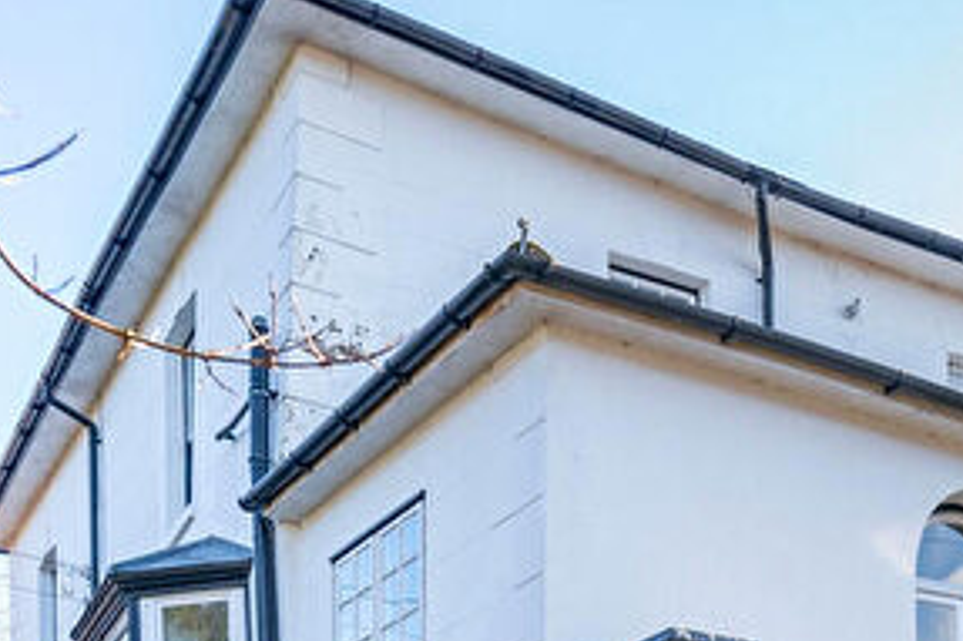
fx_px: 1209
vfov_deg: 27.6
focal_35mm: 45
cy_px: 671
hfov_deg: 41.1
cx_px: 809
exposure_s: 1/400
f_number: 7.1
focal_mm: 18.5
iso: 1000
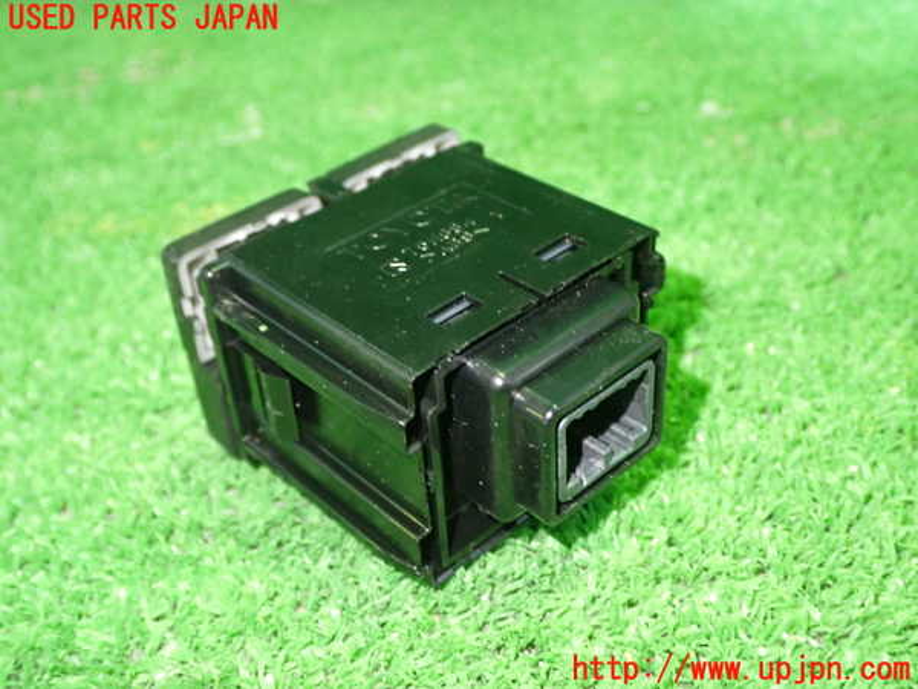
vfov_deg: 35.1
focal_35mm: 41
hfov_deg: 45.8
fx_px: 1087
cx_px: 459
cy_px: 344
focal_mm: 7.31
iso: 800
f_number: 2.8
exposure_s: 1/20
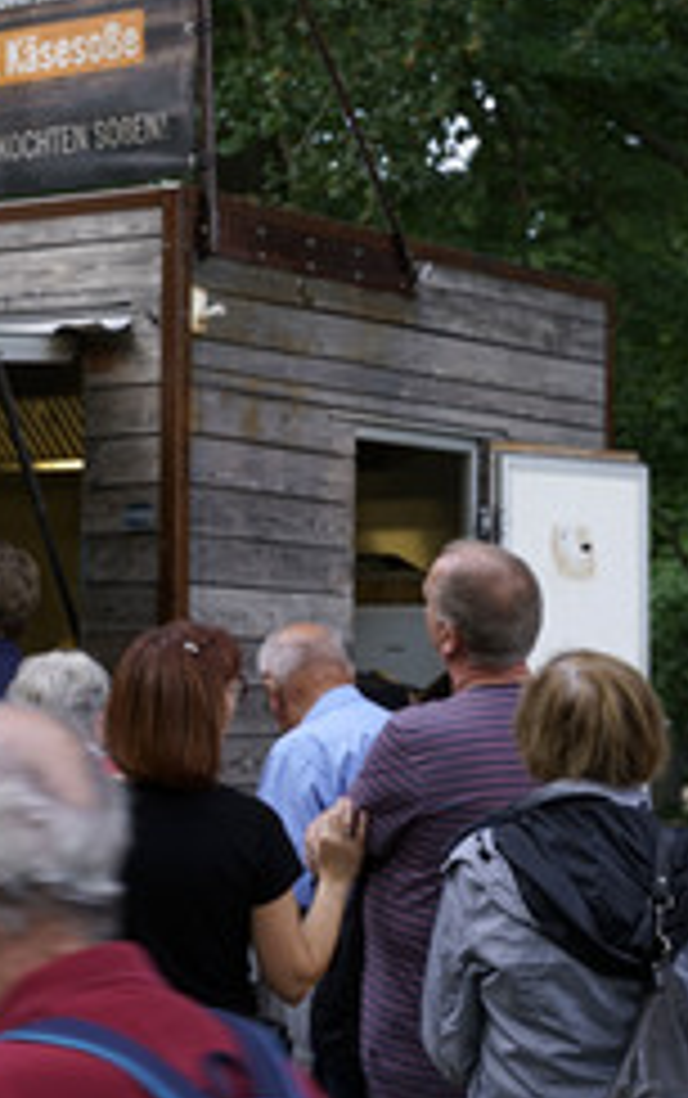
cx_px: 119
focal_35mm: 94
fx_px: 2813
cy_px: 459
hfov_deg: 13.9
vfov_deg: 22.0
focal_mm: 50
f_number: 5
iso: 500
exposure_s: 1/60
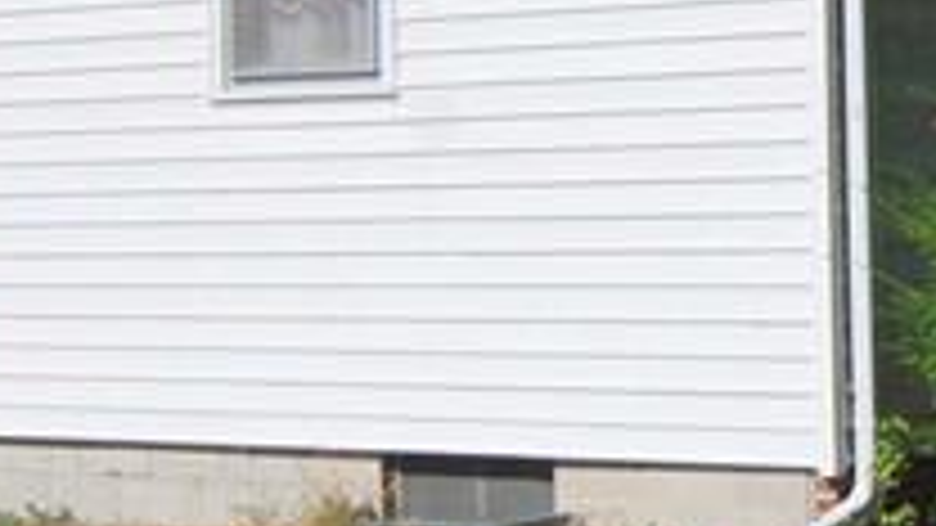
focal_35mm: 93
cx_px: 1094
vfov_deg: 13.0
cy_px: 187
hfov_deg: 21.4
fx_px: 2308
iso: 100
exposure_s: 1/320
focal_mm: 12
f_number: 9
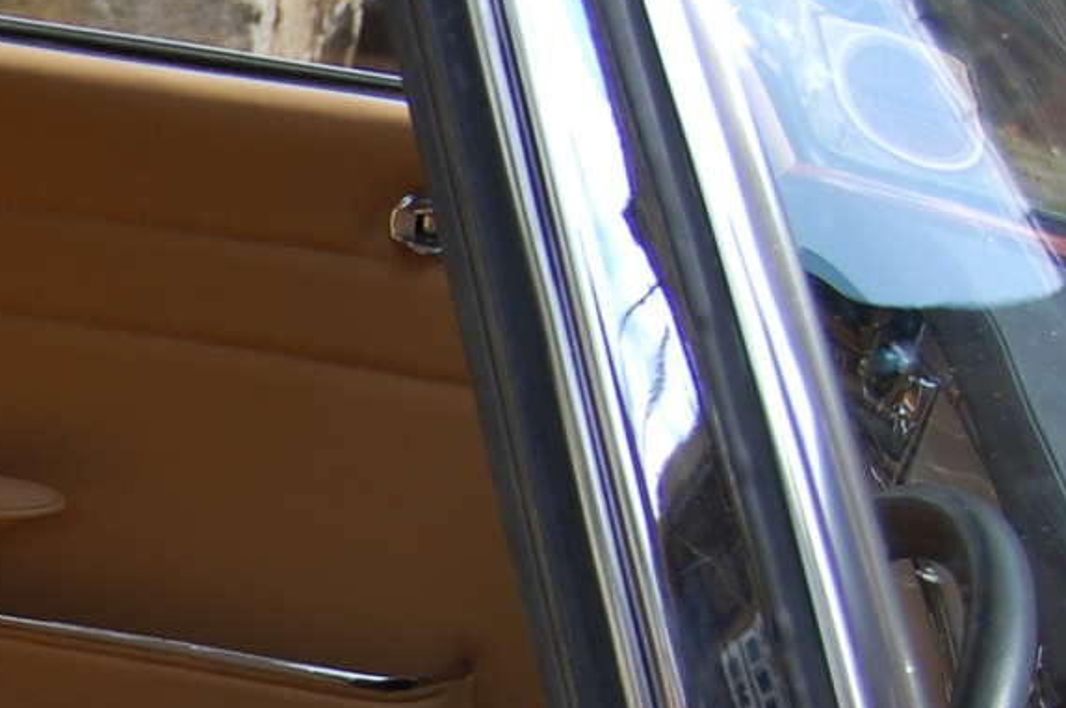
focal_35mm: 136
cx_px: -771
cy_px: 987
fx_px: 4021
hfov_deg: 13.7
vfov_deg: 9.8
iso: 200
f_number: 7.1
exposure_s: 1/200
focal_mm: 26
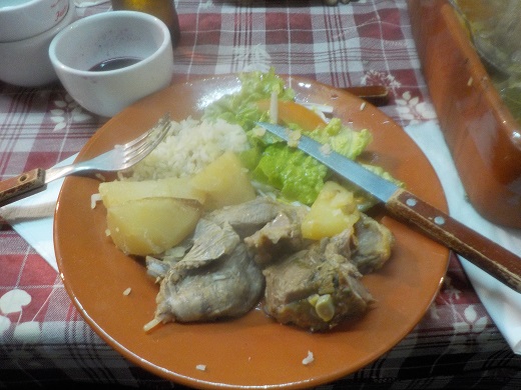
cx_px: 260
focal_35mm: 30
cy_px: 195
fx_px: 452
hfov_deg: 60.0
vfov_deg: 46.8
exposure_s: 1/13
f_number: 3.3
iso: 400
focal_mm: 4.1
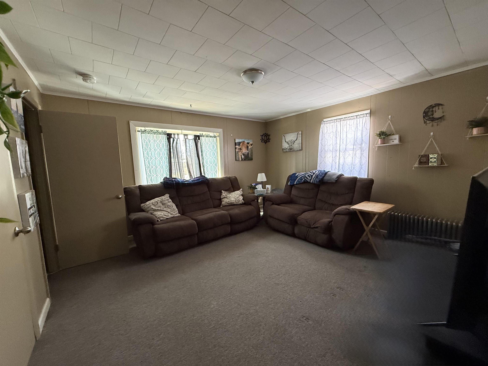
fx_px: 197
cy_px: 183
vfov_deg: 85.7
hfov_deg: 102.1
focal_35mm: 14
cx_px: 244
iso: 320
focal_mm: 2.22
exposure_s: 1/60
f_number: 2.2
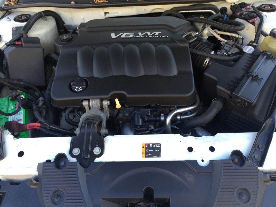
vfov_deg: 48.2
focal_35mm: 29
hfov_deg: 61.7
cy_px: 104
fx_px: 231
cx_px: 138
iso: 32
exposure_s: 1/60
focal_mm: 4.15
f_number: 2.2
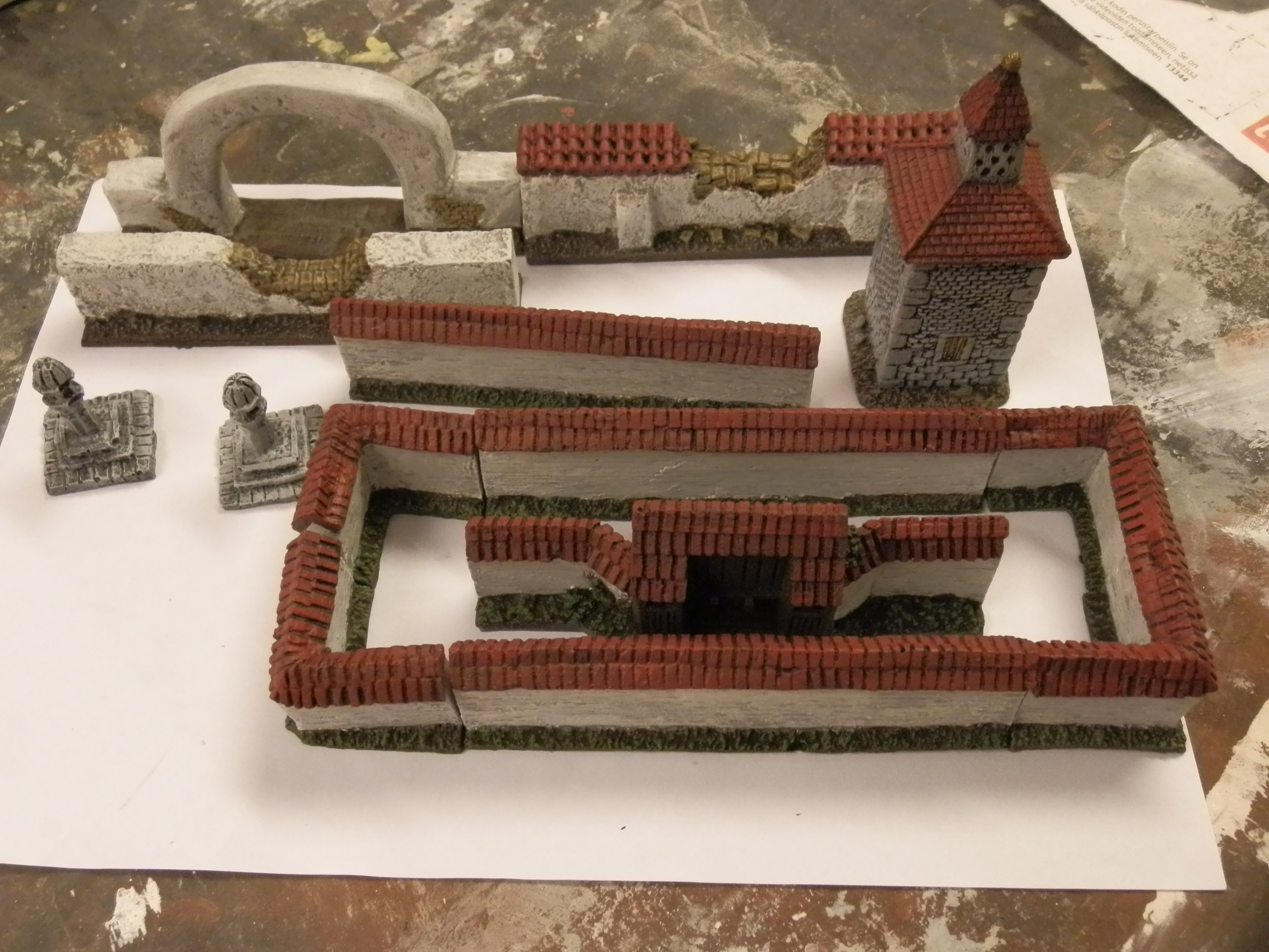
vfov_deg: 42.9
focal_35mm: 33
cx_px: 634
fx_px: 1210
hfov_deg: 55.4
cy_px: 476
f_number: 3.2
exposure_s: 1/30
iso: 400
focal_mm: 5.96
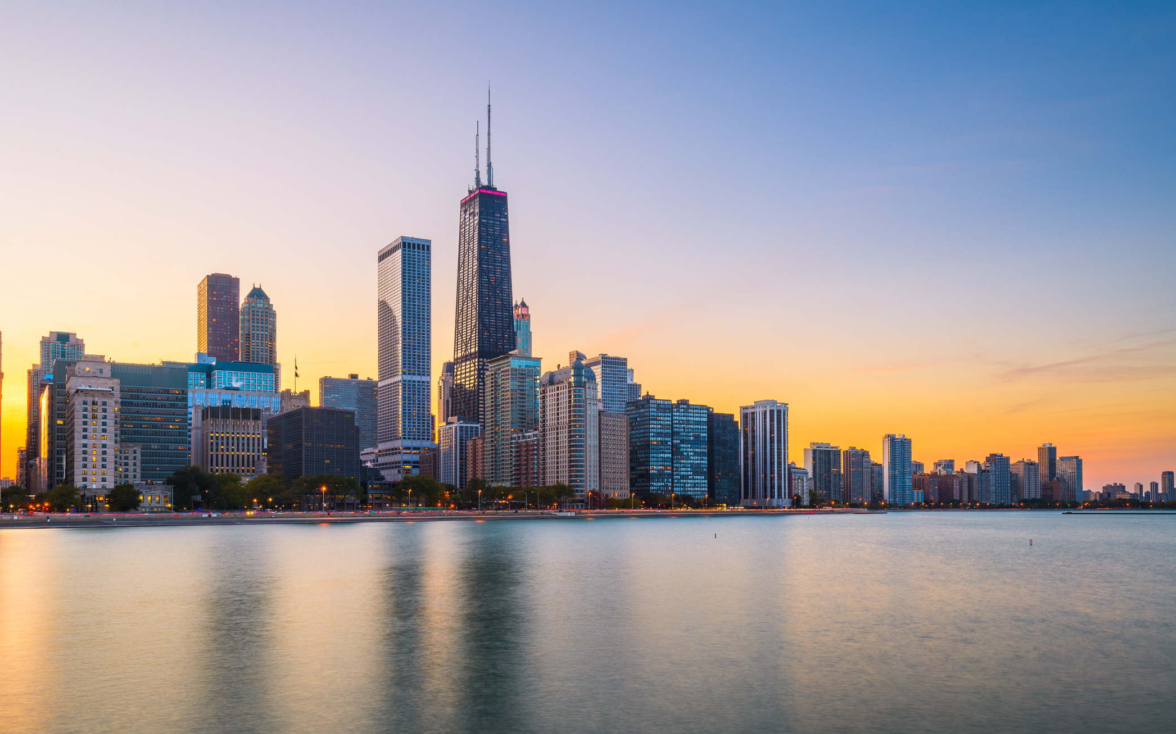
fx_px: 993
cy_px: 387
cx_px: 593
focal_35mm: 31
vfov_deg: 40.6
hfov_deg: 61.2
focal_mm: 30
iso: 64
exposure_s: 6
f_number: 16
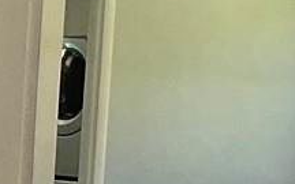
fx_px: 1833
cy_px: 273
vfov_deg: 5.7
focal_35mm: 228
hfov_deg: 8.5
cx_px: -380
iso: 32
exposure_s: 1/120
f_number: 1.8
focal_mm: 3
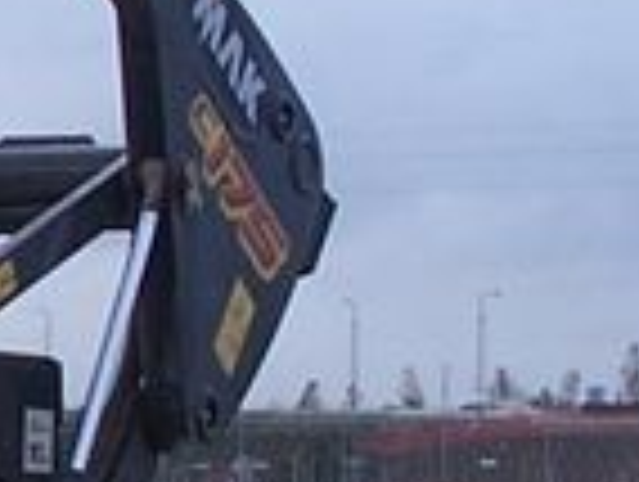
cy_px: 441
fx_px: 4660
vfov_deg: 5.9
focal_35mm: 252
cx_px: -585
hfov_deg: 7.6
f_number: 2.8
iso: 80
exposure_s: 1/250
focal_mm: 6
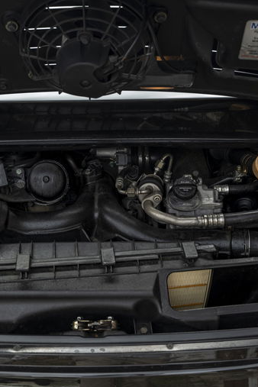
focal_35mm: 56
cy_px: 195
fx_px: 602
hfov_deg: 24.1
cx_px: 98
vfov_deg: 35.6
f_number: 4.5
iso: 100
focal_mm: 37
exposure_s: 1/50
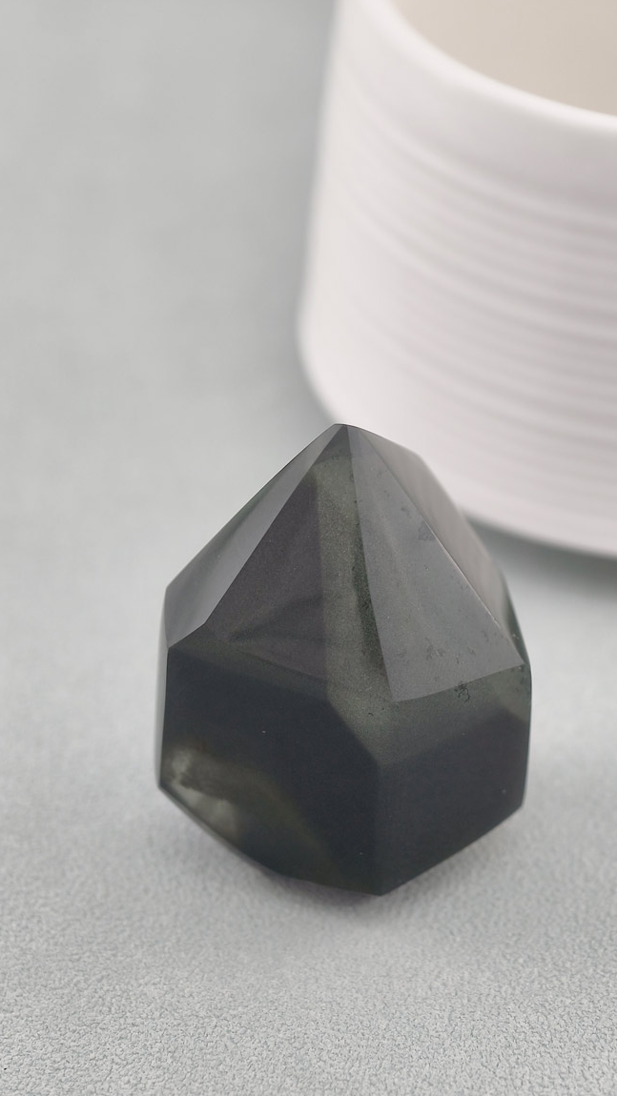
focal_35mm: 93
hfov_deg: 13.0
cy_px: 548
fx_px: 2705
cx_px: 363
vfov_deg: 22.9
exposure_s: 1/160
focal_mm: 22.48
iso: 125
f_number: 2.67
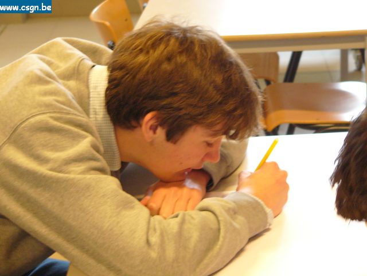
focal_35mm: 103
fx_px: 1092
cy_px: 138
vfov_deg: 14.4
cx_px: 184
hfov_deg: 19.1
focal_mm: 17.1
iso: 200
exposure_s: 1/15
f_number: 2.8
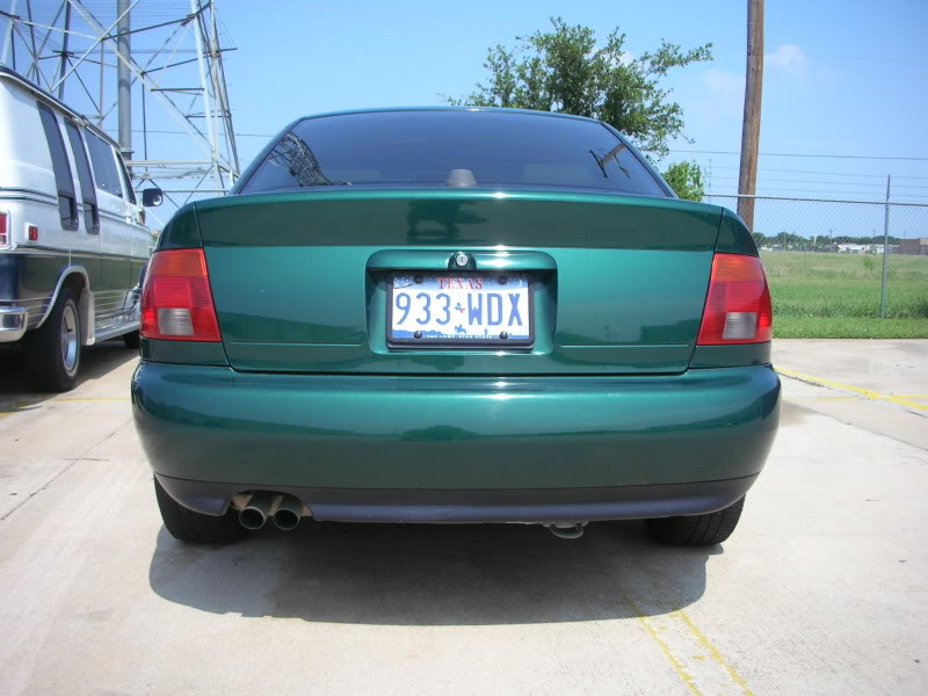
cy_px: 348
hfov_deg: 52.6
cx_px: 464
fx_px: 938
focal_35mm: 35
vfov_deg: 40.7
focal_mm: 5.8
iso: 50
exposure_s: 1/71.6
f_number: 8.5
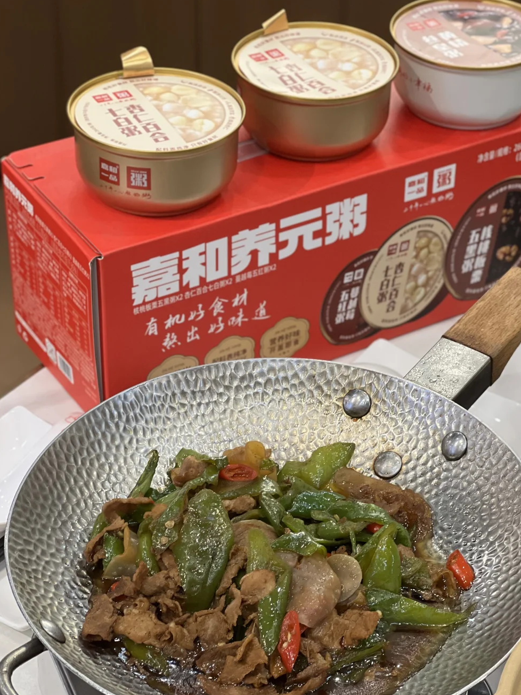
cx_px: 284
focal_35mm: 85
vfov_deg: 23.0
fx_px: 1706
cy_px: 363
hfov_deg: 17.4
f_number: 2.8
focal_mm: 9
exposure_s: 1/33
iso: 125
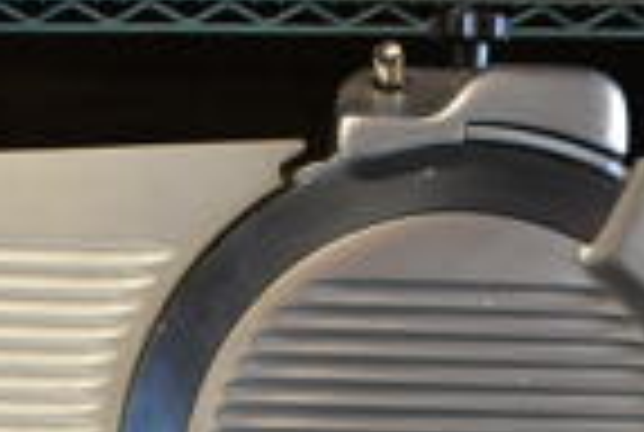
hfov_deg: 17.7
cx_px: 266
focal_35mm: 115
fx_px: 2061
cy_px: 756
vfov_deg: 11.2
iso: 450
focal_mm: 18
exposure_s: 1/30
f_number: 3.5
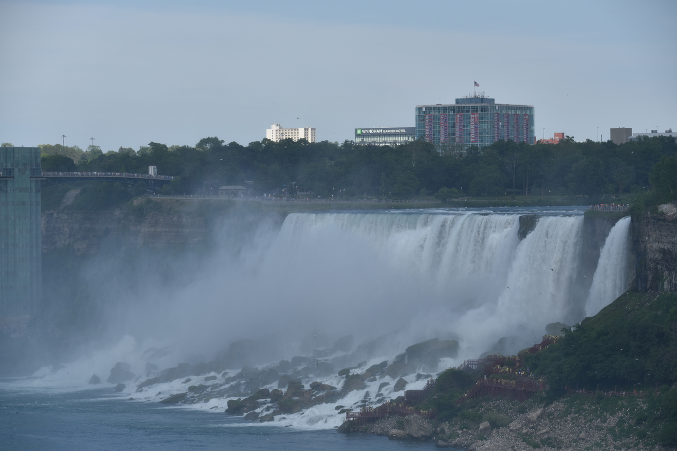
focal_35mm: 145
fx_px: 2727
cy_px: 226
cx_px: 338
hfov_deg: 14.2
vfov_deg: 9.5
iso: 100
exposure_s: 1/320
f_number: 8
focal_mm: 145
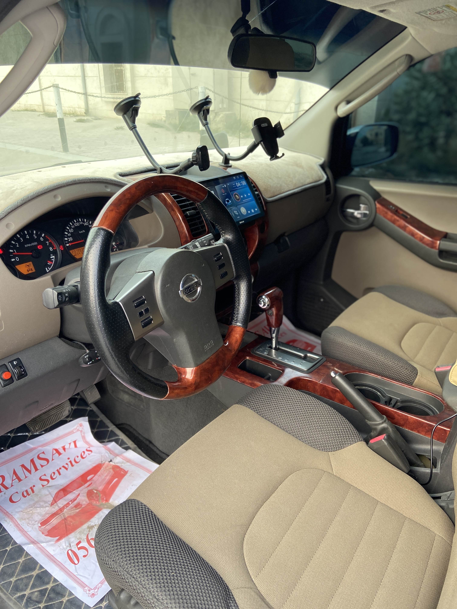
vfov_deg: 67.3
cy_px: 304
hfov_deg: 53.1
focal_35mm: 26
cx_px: 228
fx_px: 458
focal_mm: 4.25
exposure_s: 1/121
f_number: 1.8
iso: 125
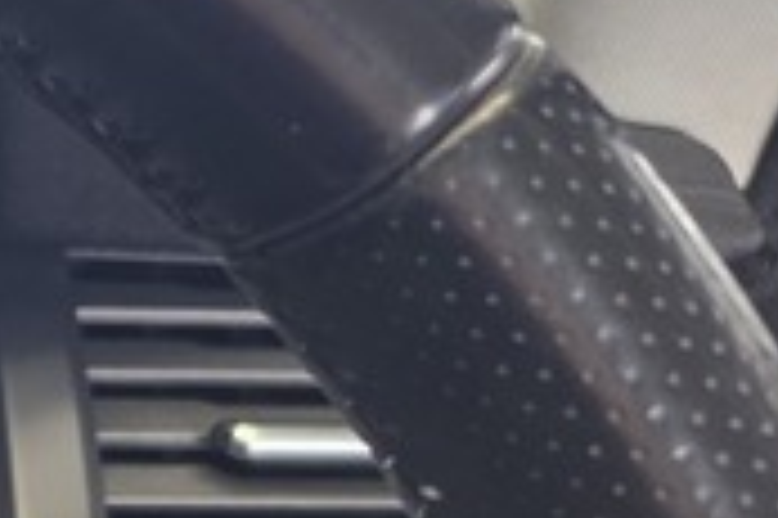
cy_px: 797
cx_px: -1097
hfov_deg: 11.8
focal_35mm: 142
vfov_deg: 9.4
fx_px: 3066
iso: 80
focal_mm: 6.25
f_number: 1.7
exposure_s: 1/50
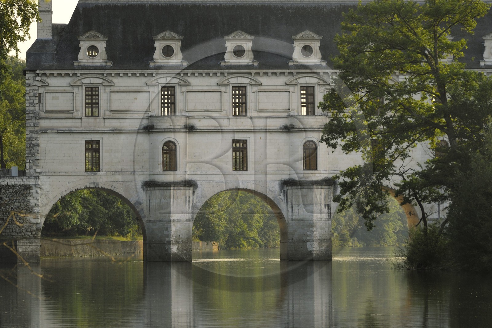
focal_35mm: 147
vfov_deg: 9.3
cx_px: 246
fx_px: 2008
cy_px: 164
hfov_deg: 14.0
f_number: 4.8
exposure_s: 1/160
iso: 100
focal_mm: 98
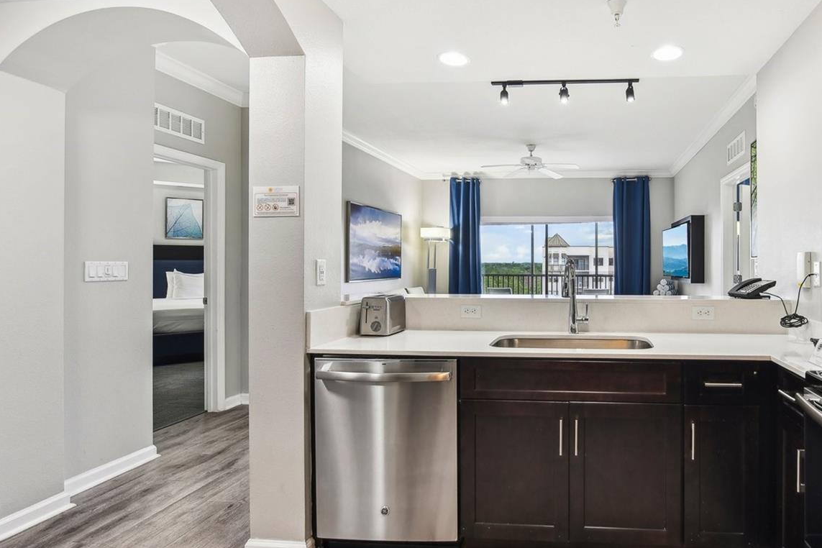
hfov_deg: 78.1
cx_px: 559
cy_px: 260
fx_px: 479
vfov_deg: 59.5
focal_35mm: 21
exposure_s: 1/30
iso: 400
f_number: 8
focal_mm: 15
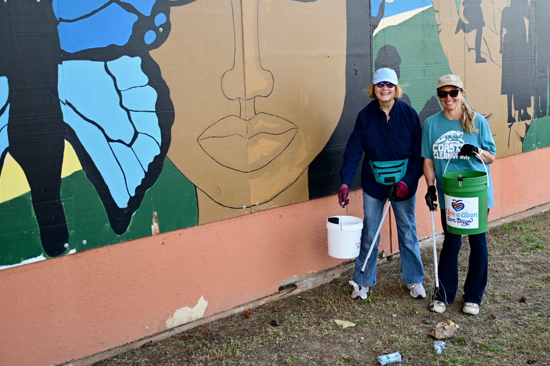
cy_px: 136
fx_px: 718
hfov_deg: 41.5
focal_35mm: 47
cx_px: 358
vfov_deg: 28.5
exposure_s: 1/800
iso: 400
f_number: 2.8
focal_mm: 35
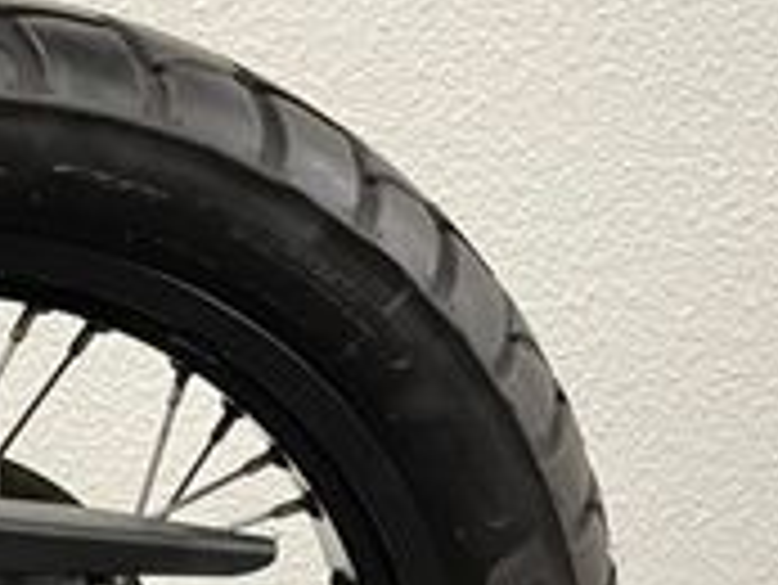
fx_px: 2159
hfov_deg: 19.6
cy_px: 846
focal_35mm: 96
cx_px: -54
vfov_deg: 14.5
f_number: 1.6
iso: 320
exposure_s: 1/50
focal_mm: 5.1
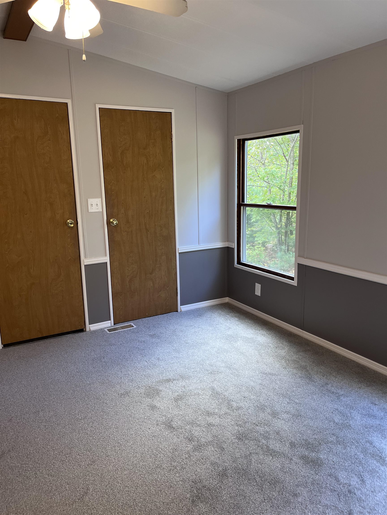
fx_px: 388
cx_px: 194
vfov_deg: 67.3
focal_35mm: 26
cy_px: 258
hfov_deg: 53.1
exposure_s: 1/120
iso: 125
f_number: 1.6
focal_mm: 5.1
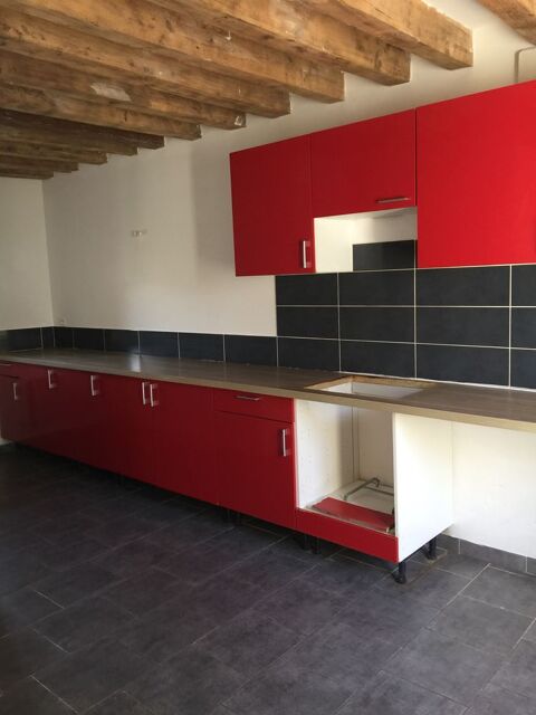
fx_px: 599
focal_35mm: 29
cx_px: 268
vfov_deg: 61.7
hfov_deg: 48.2
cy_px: 358
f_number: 2.2
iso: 40
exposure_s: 1/17
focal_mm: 4.15
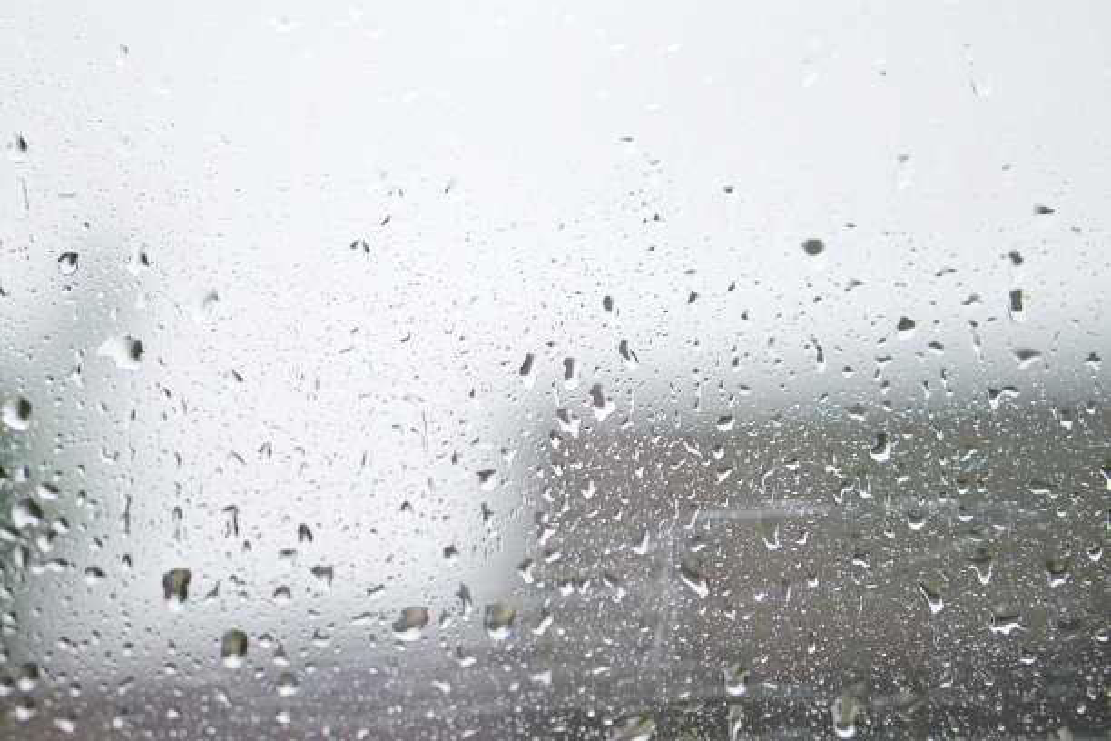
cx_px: 556
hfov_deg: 27.0
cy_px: 370
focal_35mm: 75
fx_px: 2314
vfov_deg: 18.2
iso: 100
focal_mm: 50
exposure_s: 1/500
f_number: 1.8
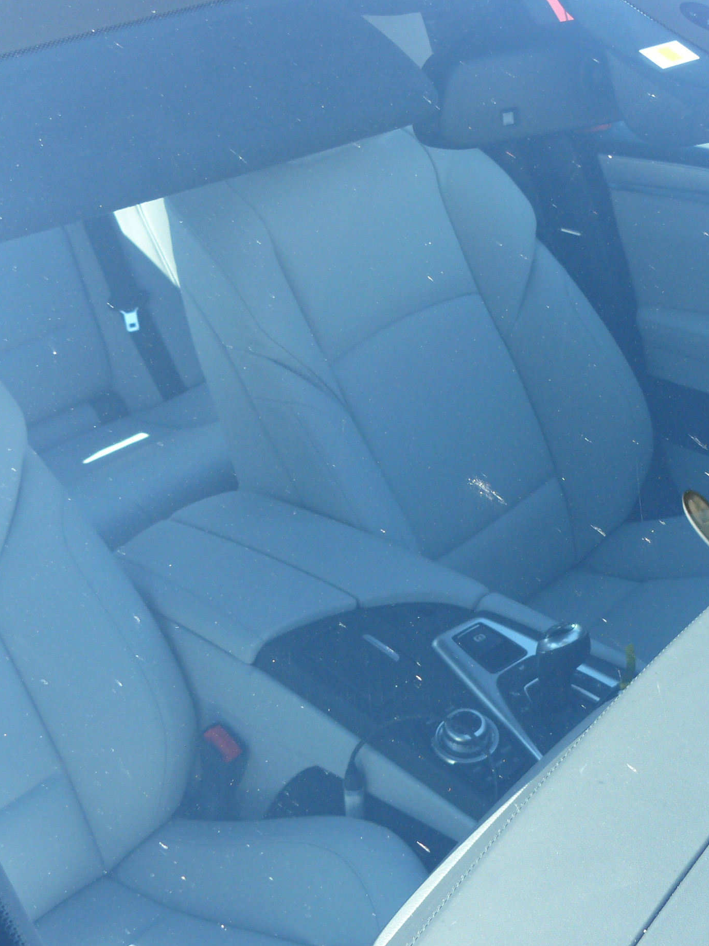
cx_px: 505
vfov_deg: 38.9
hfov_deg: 29.3
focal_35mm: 49
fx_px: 1338
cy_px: 482
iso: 100
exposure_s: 1/100
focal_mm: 6
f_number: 4
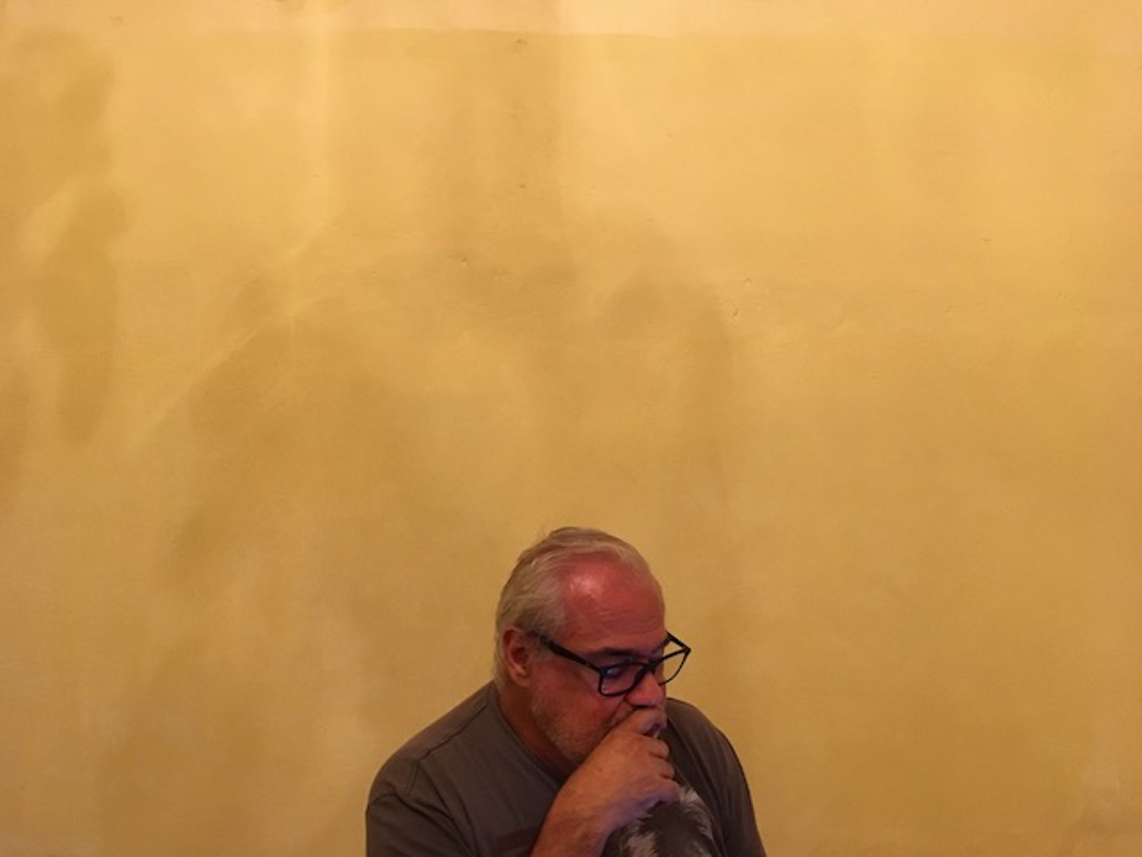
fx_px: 957
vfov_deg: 48.2
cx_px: 571
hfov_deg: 61.7
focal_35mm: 29
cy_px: 428
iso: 250
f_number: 2.2
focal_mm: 4.15
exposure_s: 1/15
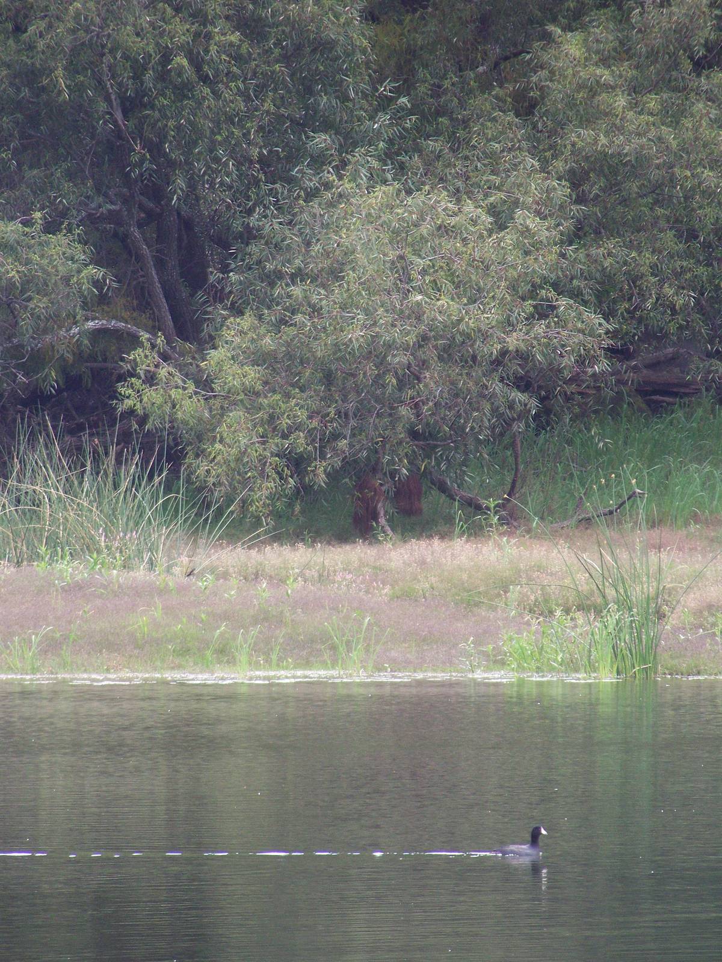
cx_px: 361
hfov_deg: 3.4
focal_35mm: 432
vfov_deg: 4.6
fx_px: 12014
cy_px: 481
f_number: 4.8
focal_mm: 70.2
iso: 160
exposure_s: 1/100
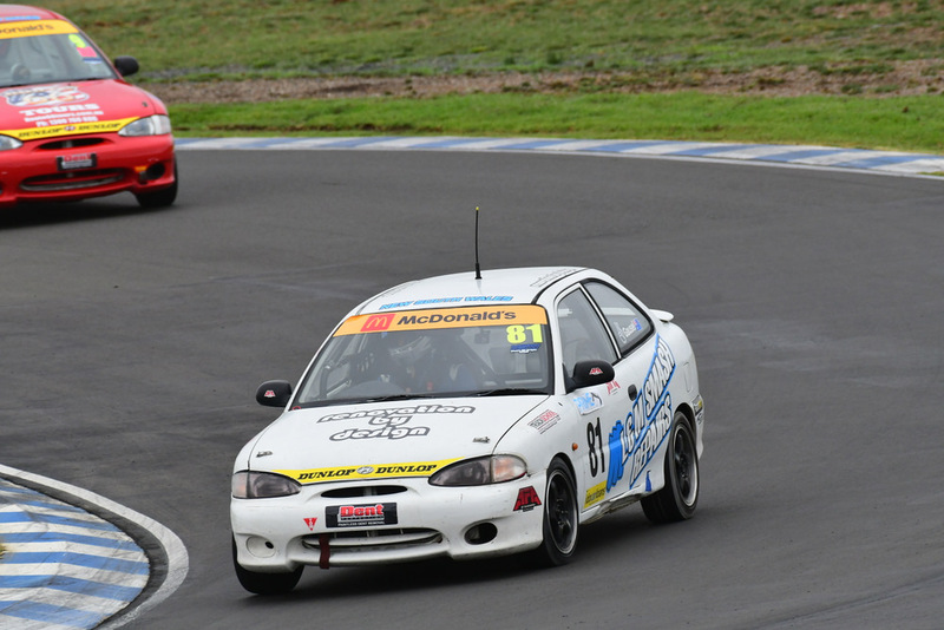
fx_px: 19673
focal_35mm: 750
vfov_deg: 1.8
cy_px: 315
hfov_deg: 2.7
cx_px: 472
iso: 1000
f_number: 9
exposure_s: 1/640
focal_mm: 500
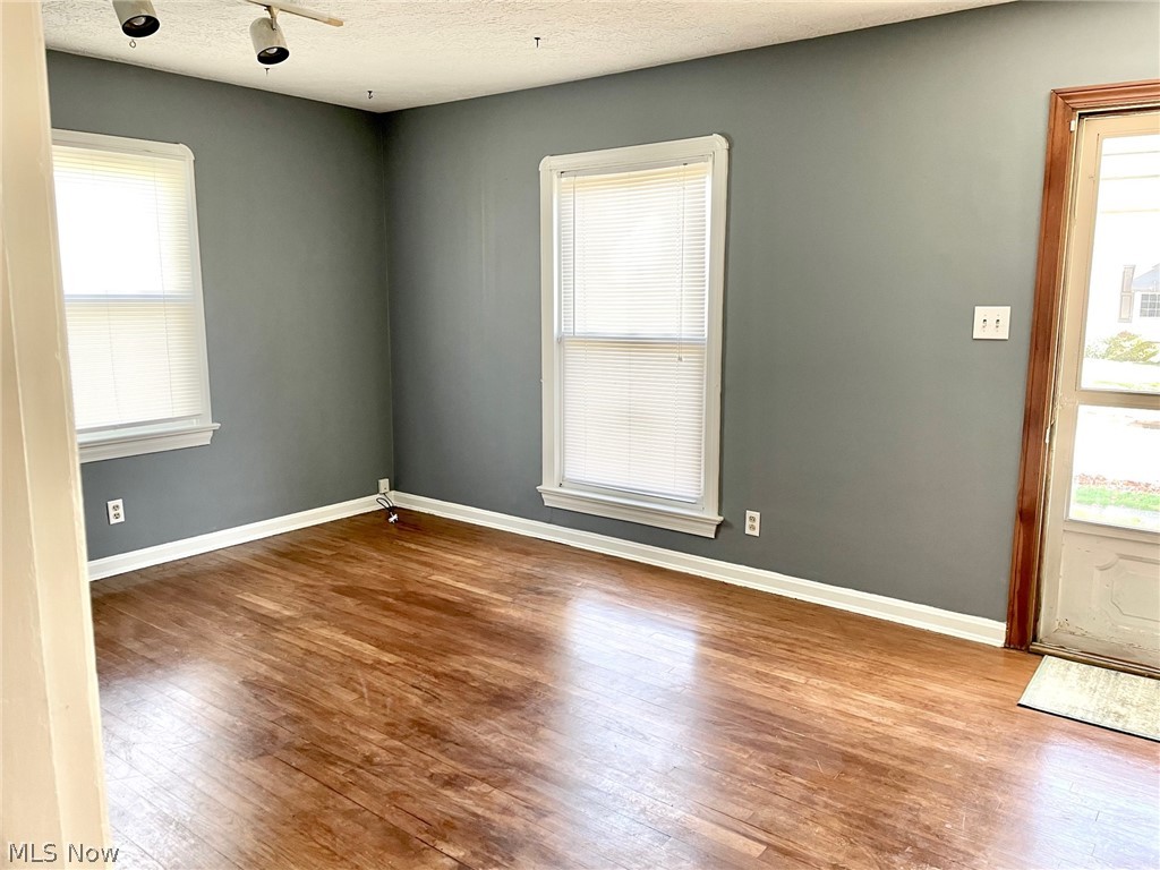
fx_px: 871
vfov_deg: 53.1
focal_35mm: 26
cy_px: 435
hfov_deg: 67.3
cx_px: 580
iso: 80
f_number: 1.6
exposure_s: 1/60
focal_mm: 4.2
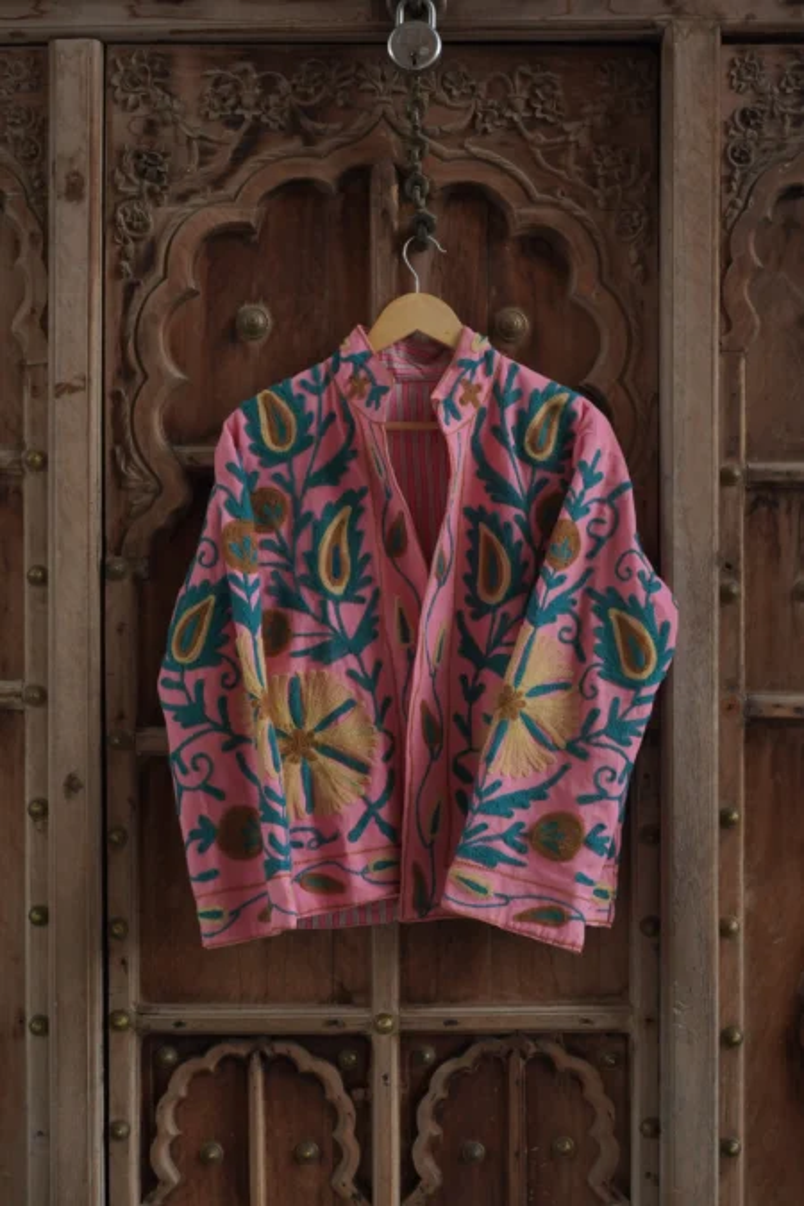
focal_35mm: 50
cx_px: 402
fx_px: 1675
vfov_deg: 39.6
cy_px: 603
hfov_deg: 27.0
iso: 1600
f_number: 9
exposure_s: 1/125
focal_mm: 50
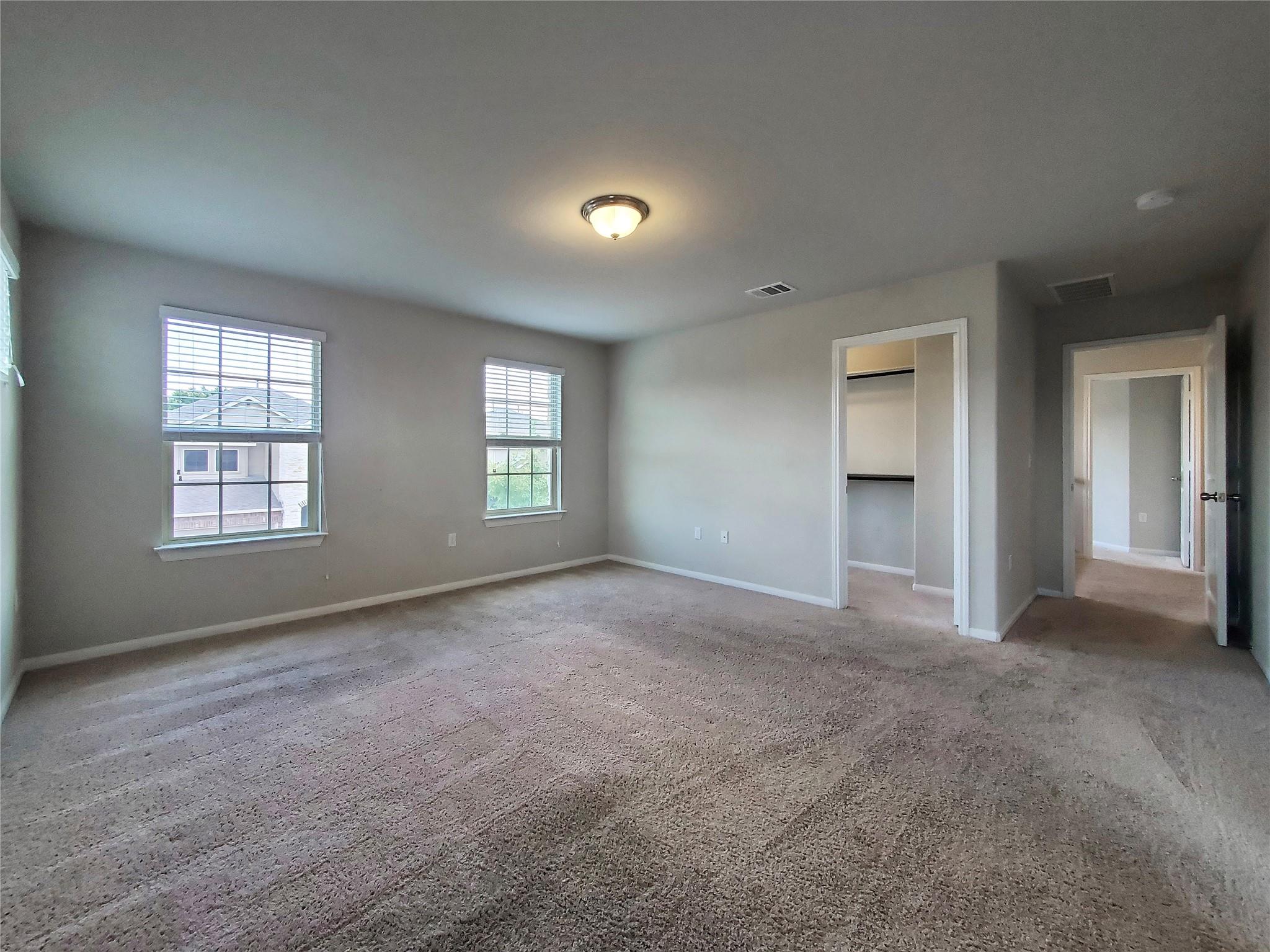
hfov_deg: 106.2
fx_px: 477
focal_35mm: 13
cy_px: 476
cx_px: 635
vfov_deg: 89.9
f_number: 2.2
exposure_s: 1/60
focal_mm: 1.8
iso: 125
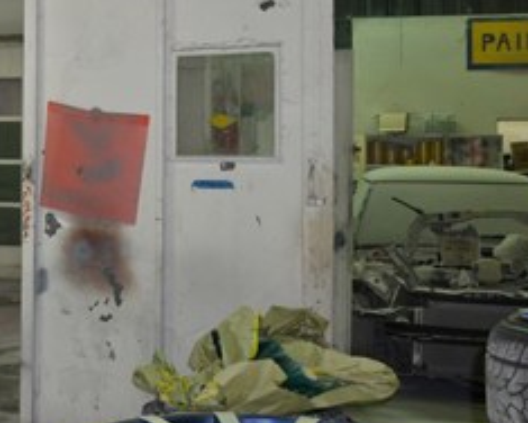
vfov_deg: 21.9
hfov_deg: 24.5
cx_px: -133
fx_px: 1078
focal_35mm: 69
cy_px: 100
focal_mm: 18
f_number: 3.5
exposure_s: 1/60
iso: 400
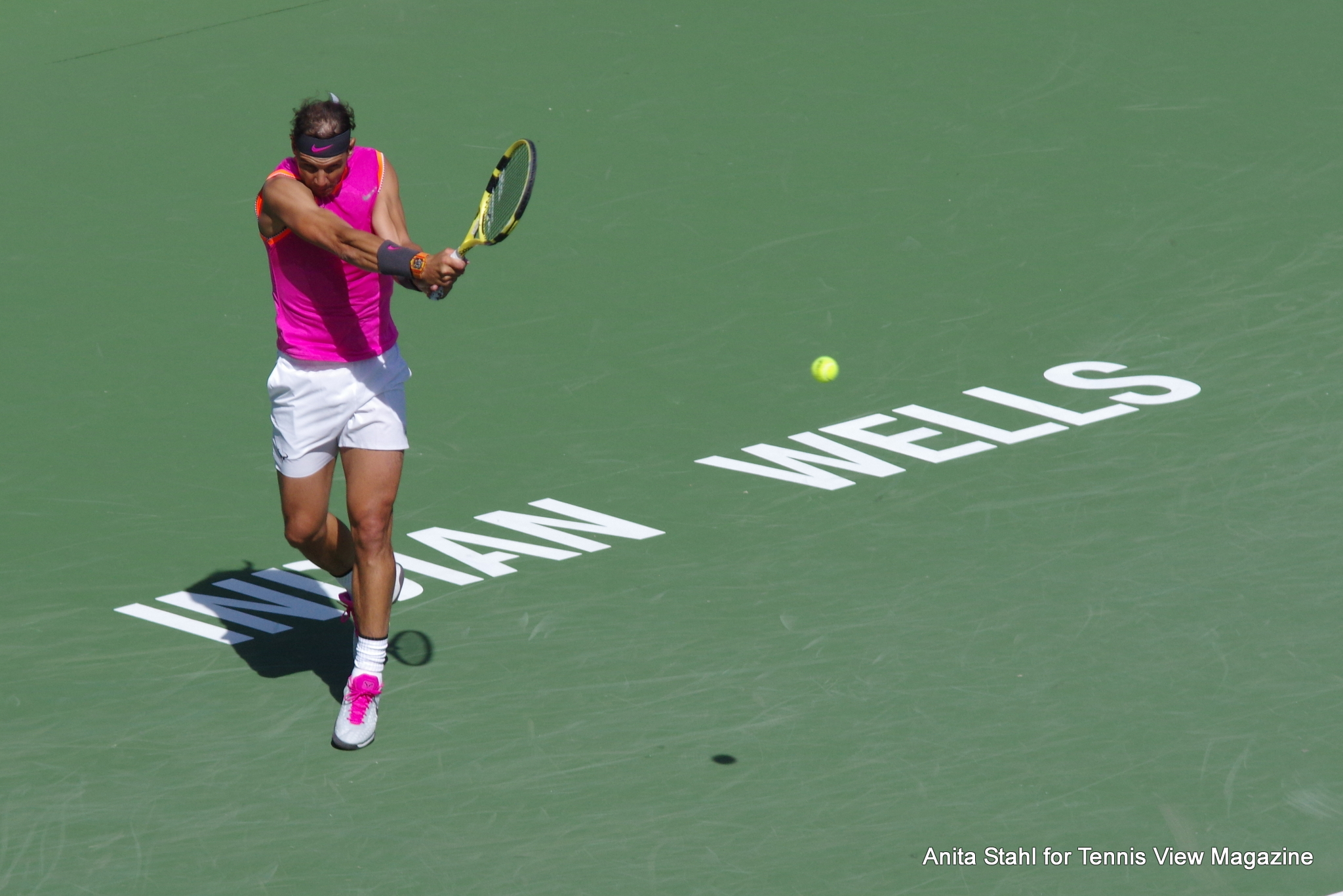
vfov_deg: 4.6
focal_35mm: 300
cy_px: 448
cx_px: 672
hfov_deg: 6.9
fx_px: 11192
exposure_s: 1/5000
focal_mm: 200
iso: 400
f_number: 4
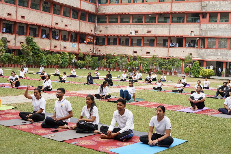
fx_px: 321
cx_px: 116
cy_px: 77
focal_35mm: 50
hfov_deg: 39.6
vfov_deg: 27.0
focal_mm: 50
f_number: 4
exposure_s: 1/200
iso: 100
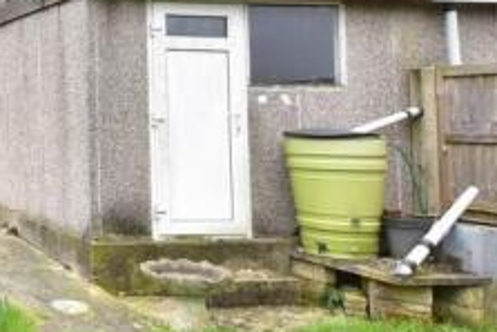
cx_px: -135
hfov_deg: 33.6
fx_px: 608
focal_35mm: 44
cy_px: 64
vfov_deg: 29.8
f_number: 8
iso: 640
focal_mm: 10
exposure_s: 1/320
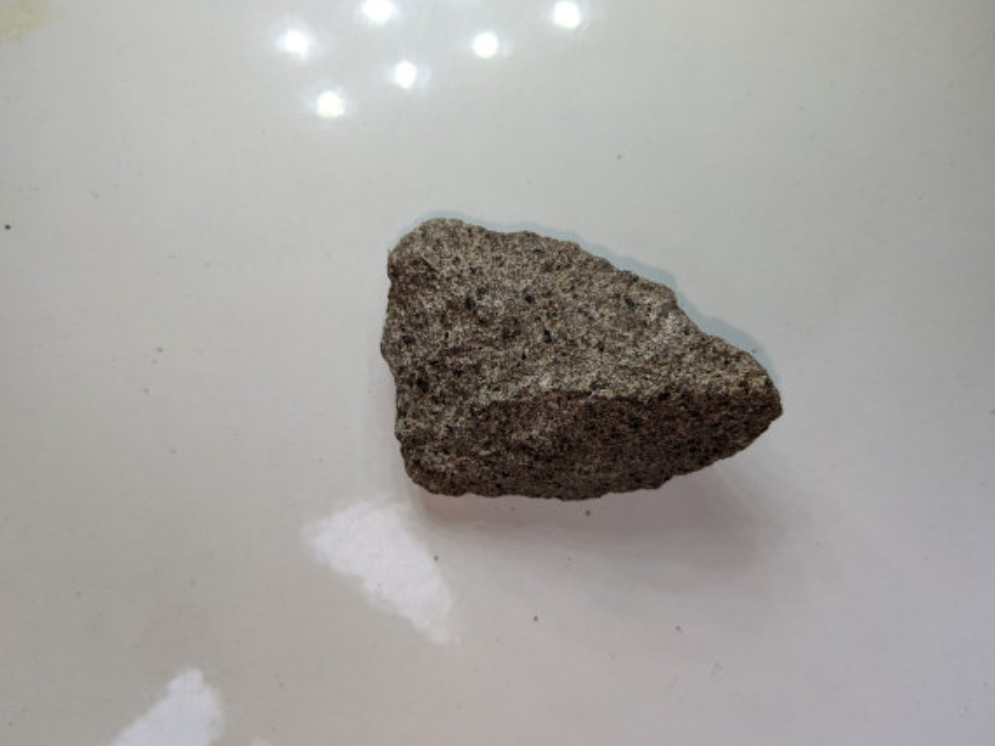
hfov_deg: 61.7
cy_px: 380
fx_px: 833
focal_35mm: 29
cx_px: 496
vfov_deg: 48.2
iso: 59
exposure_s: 1/322
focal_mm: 4.44
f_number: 1.8
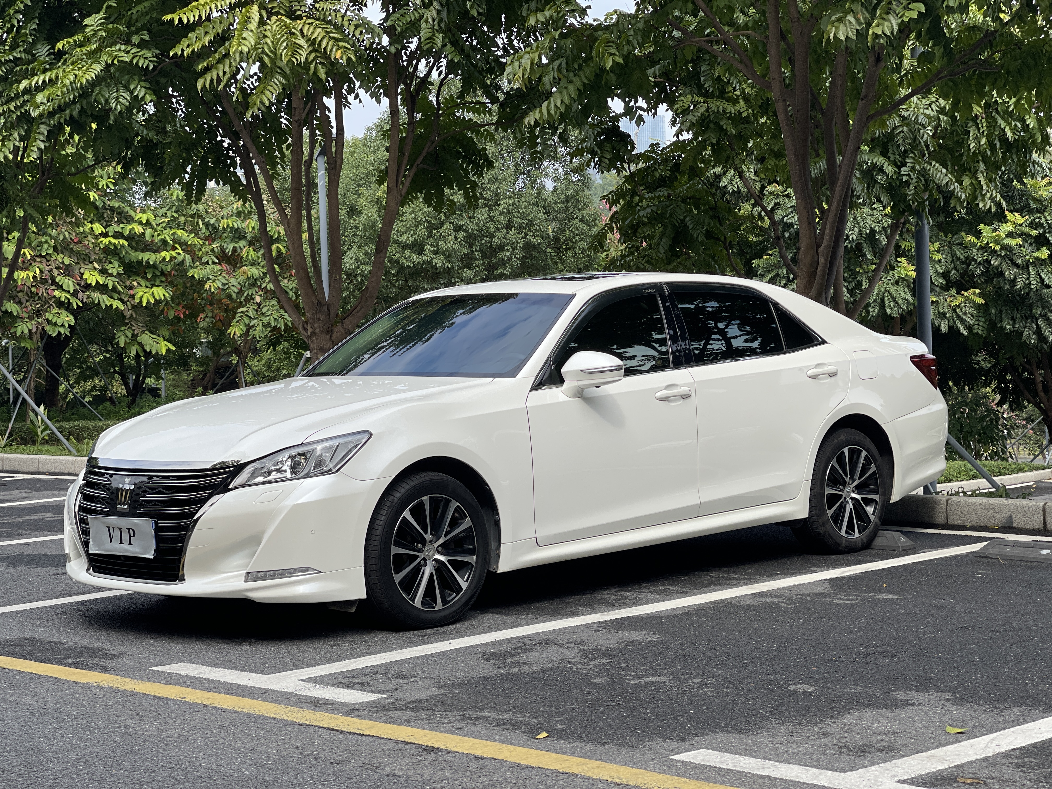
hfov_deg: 30.3
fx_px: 1945
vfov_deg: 22.9
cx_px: 526
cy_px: 394
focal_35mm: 64
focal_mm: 7.5
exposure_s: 1/840
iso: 32
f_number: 2.2
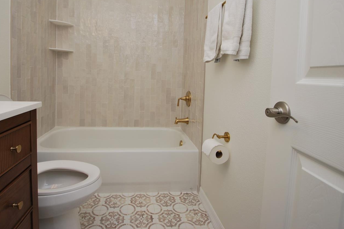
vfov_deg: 63.6
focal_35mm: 19
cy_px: 86
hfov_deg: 86.4
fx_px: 182
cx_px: 149
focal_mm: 10
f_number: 3.5
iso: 100
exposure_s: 1/60
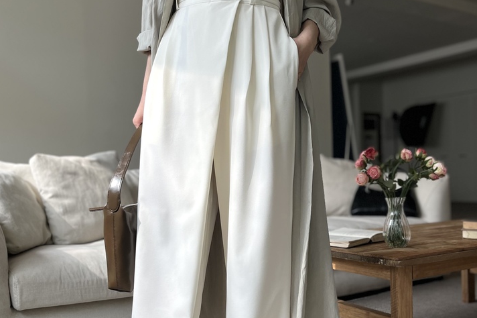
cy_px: 182
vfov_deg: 35.0
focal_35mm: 38
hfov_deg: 50.7
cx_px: 232
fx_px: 503
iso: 50
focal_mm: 5.1
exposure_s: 1/602
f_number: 1.6
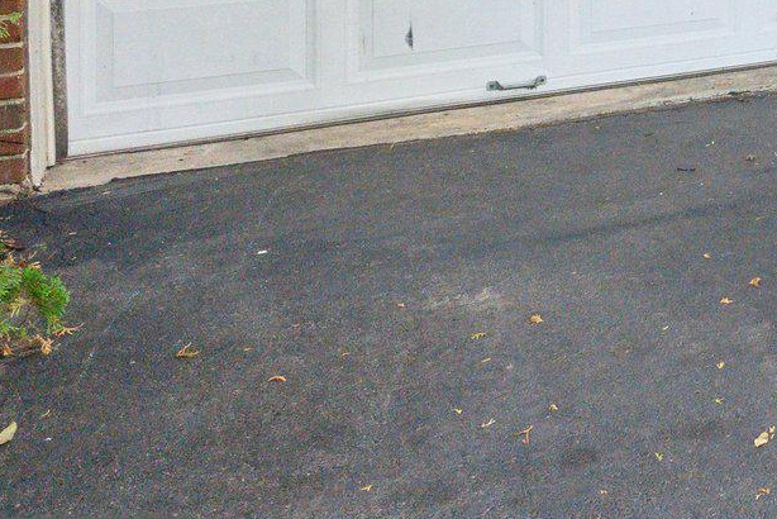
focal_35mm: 60
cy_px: -254
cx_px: 1201
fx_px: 1296
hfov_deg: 24.7
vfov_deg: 19.7
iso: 1600
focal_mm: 12.2
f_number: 8
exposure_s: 1/80
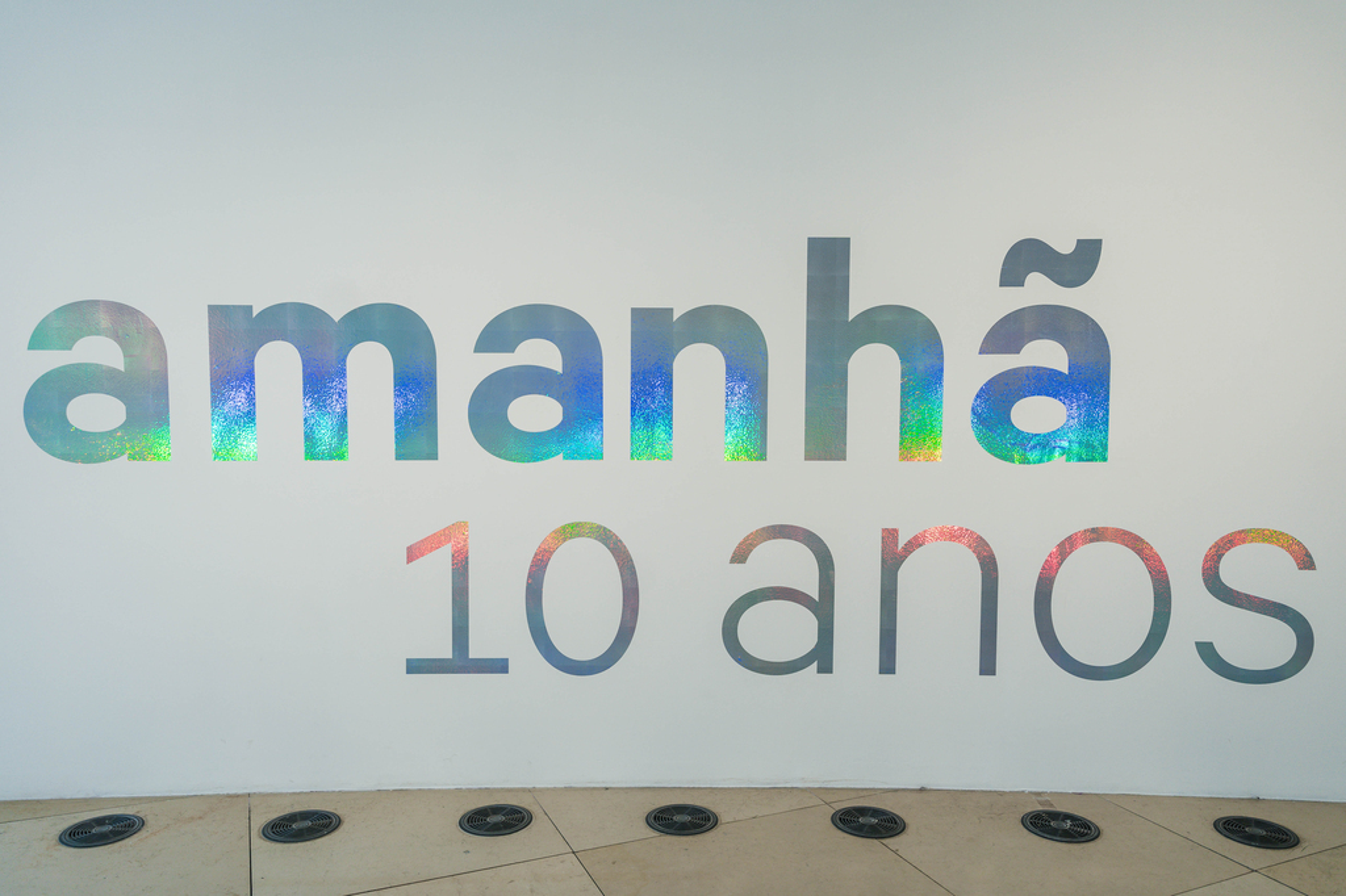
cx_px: 673
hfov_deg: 68.8
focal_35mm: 26
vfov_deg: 49.0
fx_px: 983
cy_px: 448
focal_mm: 26.3
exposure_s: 1/160
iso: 250
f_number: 2.8
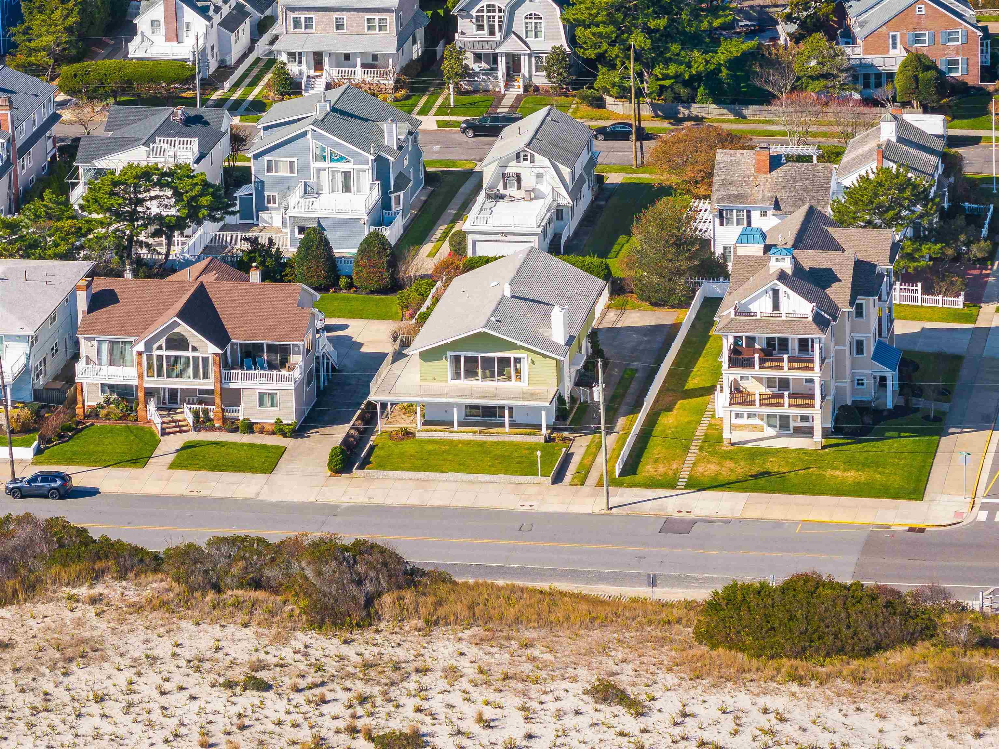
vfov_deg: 8.9
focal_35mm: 166
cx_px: 500
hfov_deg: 11.9
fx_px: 4791
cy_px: 374
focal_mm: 30.71
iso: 100
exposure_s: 1/400
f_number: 3.4
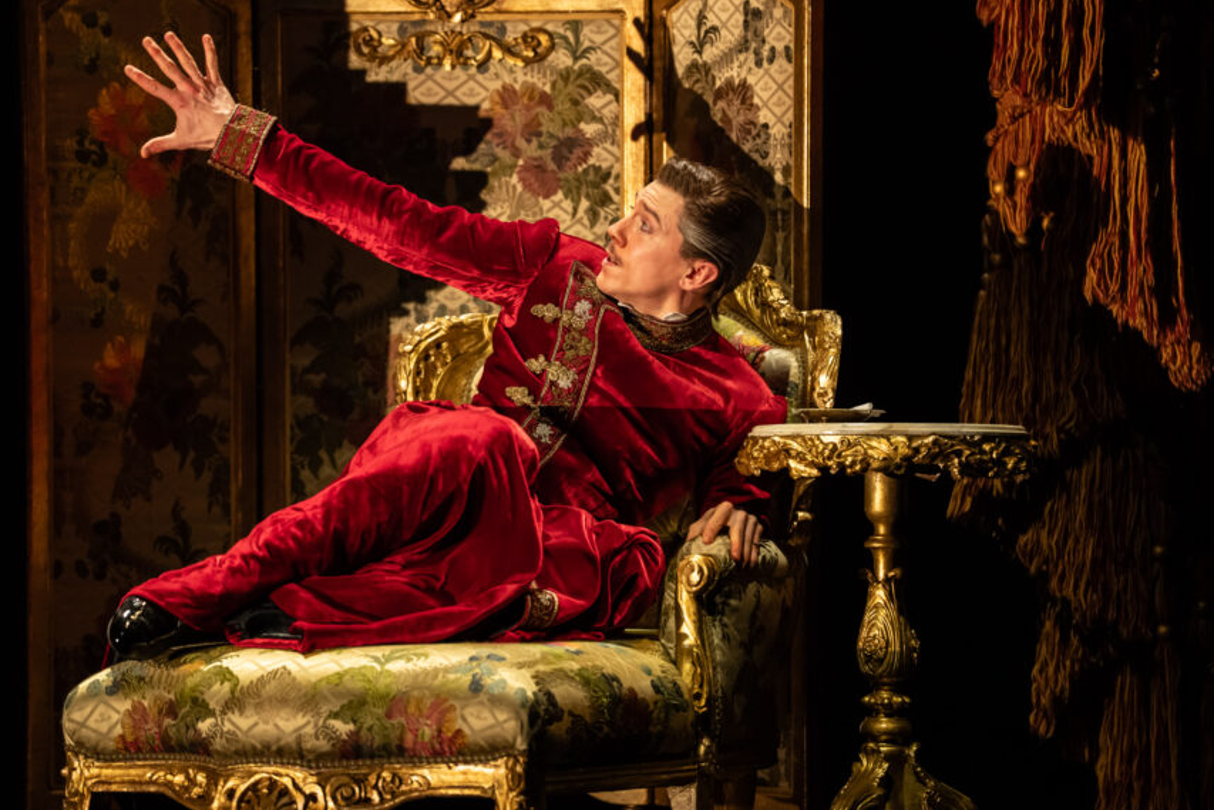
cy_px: 394
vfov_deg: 5.7
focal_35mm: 240
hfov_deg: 8.6
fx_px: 8094
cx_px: 625
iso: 800
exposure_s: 1/250
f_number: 3.2
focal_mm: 200
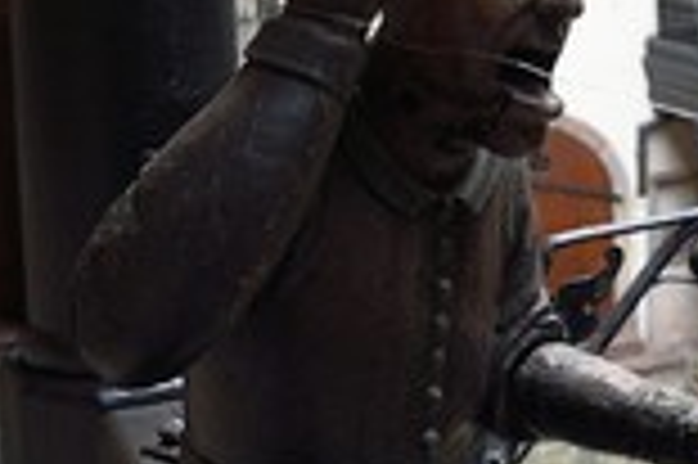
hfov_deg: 28.1
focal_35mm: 65
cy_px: 176
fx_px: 1259
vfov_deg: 20.8
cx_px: 777
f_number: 5.6
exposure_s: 1/100
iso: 1600
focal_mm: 24
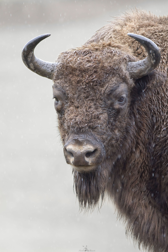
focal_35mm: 600
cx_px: 84
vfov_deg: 3.4
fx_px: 4196
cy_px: 126
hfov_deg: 2.3
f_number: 6.3
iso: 2500
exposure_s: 1/640
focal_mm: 600
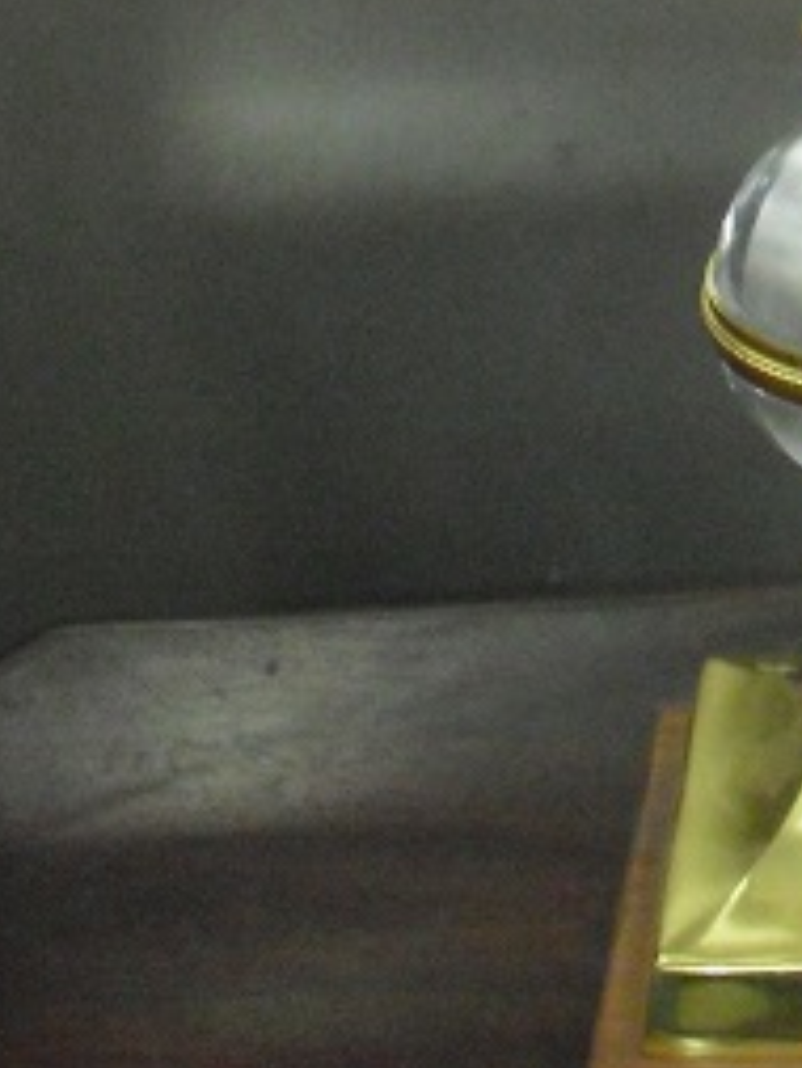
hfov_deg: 13.9
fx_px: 3210
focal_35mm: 104
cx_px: 874
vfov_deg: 17.9
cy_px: -236
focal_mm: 6.3
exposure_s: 1/25
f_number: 3.1
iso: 800
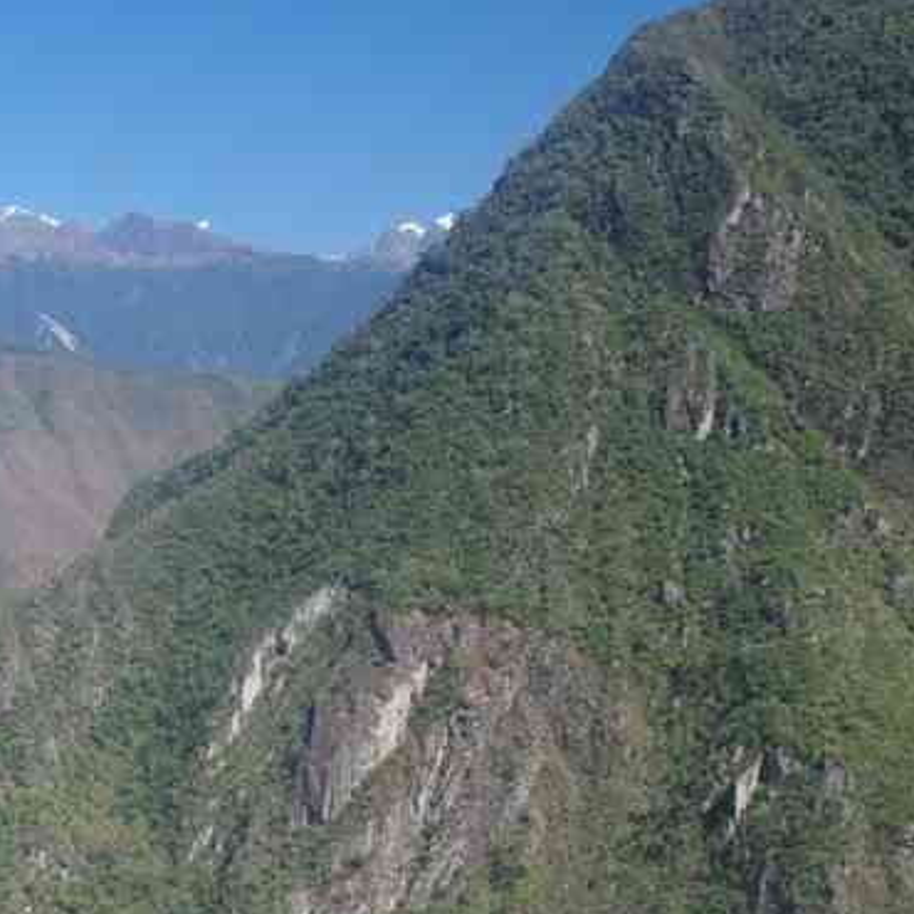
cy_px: 818
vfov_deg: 21.4
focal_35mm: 79
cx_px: 63
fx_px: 2364
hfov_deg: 21.3
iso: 200
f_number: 11
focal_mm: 23
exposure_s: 1/60
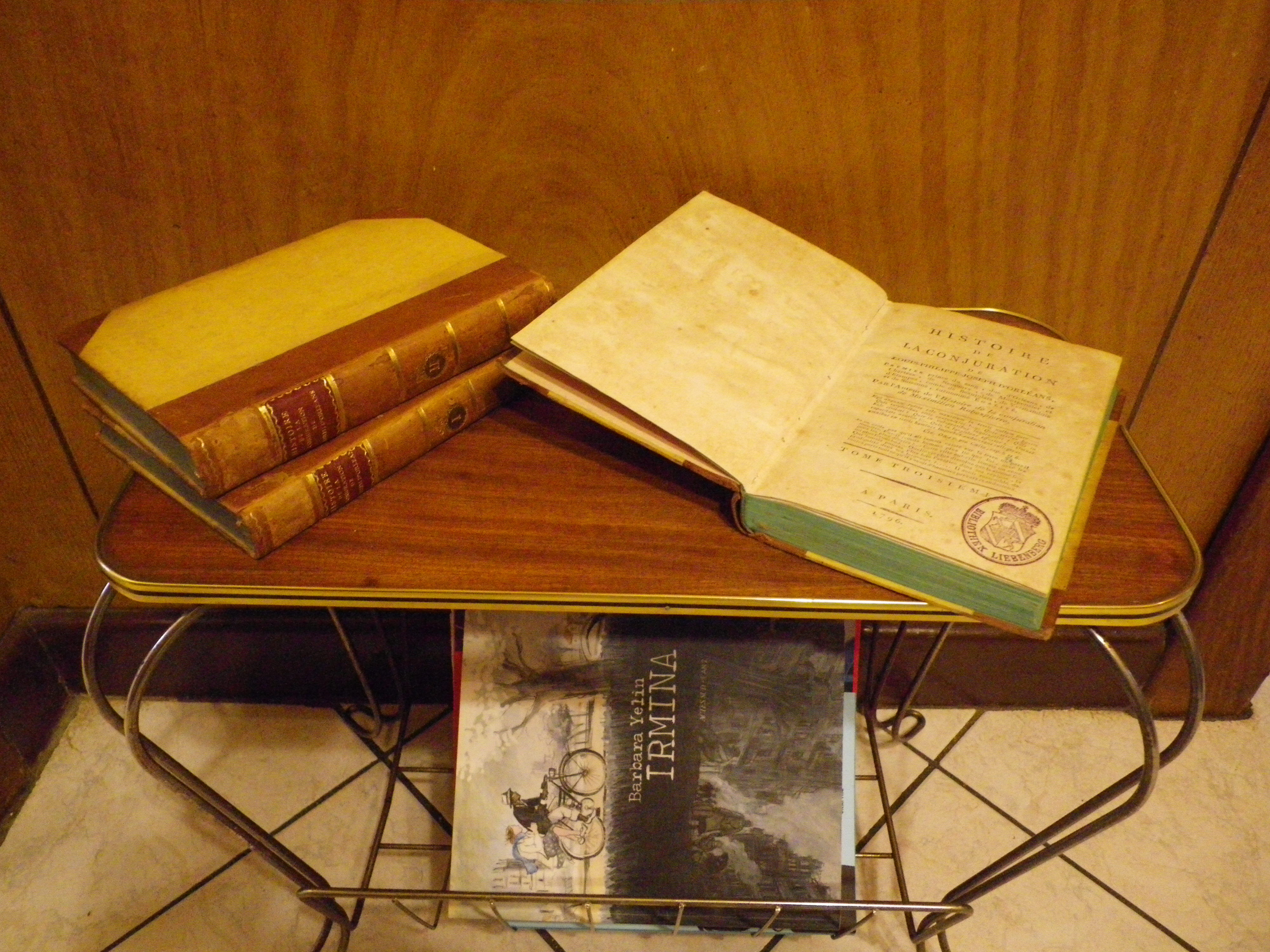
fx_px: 1027
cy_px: 476
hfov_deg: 63.4
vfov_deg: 49.7
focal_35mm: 28
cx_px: 635
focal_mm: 4.9
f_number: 2.6
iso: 800
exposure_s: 1/30
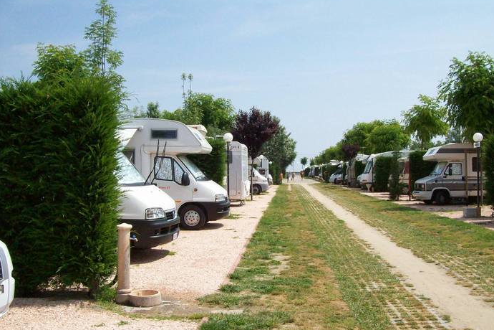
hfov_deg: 50.7
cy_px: 178
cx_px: 249
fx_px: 521
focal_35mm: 38
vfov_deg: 35.0
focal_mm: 6
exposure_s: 1/1401
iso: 200
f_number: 4.8
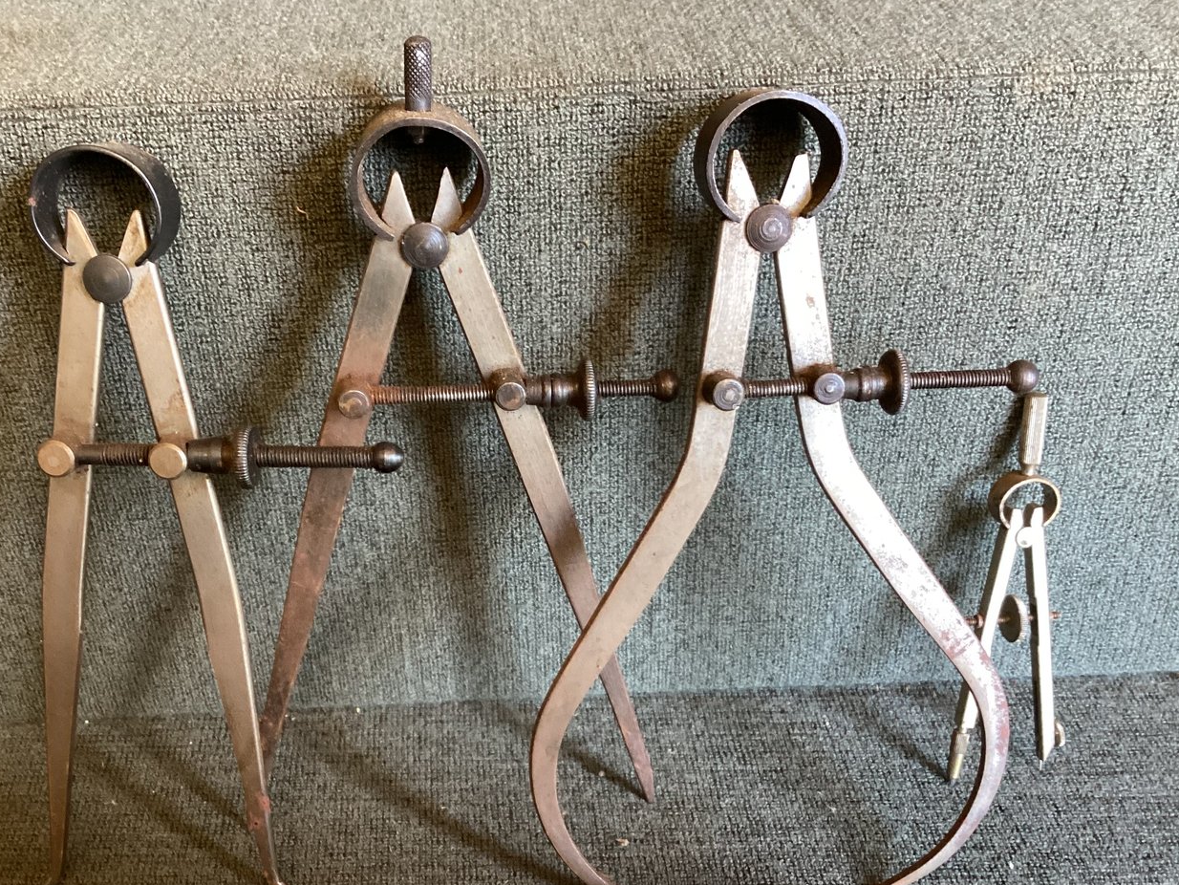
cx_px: 532
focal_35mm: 38
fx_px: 1295
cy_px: 519
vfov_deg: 37.6
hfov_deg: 48.9
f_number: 2.4
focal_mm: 3.3
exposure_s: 1/50
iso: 320
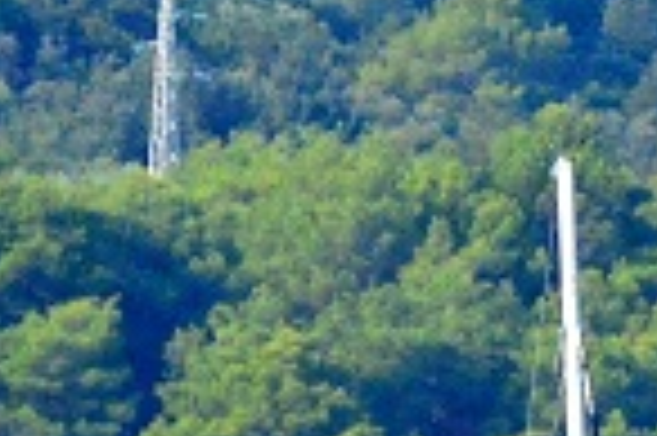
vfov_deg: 0.6
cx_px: 574
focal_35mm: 2461
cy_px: 690
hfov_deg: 0.8
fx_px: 44862
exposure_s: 1/8000
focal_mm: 240
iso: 3200
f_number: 5.3
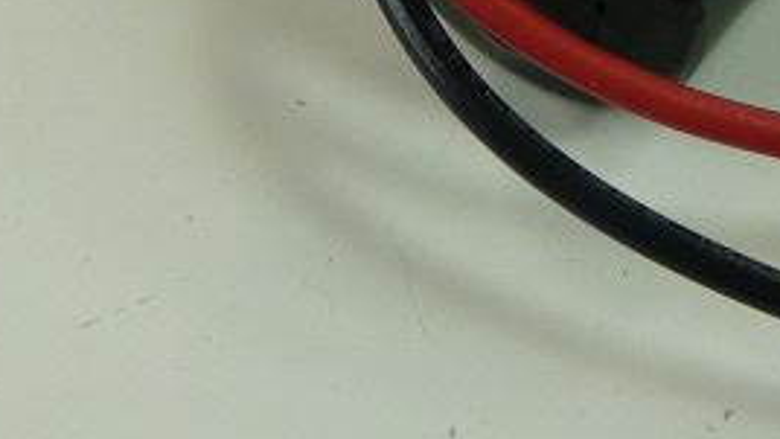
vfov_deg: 8.6
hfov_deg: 15.3
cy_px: -204
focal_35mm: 138
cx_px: 795
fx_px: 2855
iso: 100
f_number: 3
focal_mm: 5.4
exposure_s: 1/80
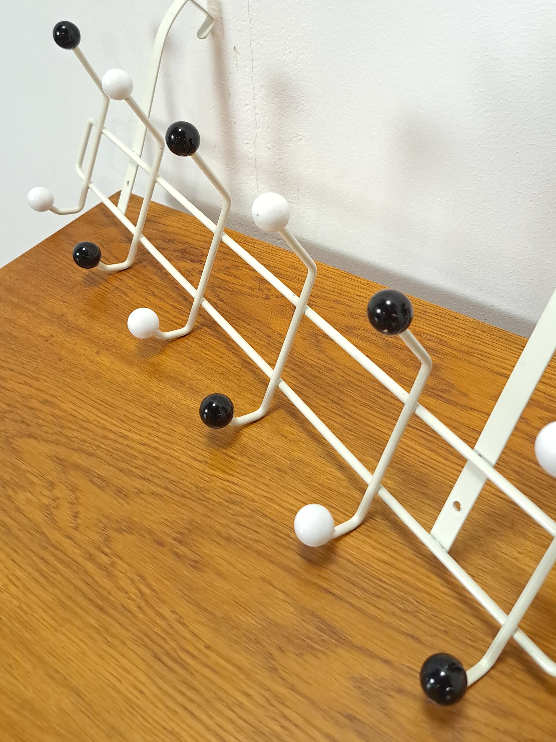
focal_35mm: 35
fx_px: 750
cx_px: 282
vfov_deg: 51.5
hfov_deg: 40.7
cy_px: 238
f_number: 1.8
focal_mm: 5.23
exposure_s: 1/50
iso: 320
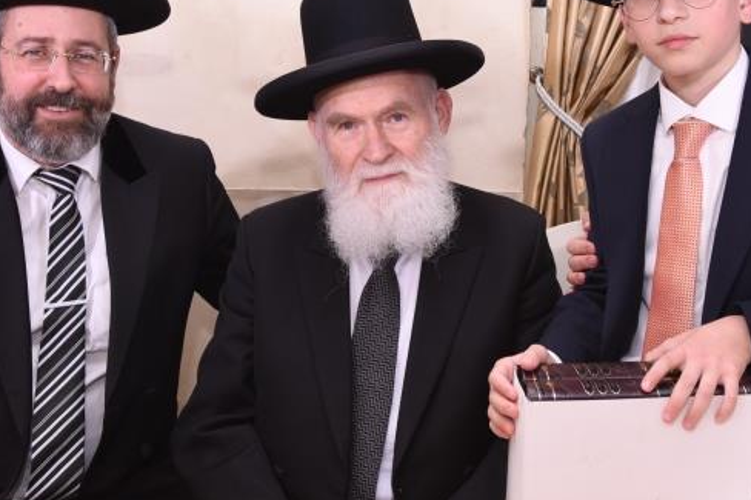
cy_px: 132
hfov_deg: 46.1
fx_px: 876
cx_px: 463
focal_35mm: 42
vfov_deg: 31.4
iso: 400
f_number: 4.5
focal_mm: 20
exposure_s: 1/100
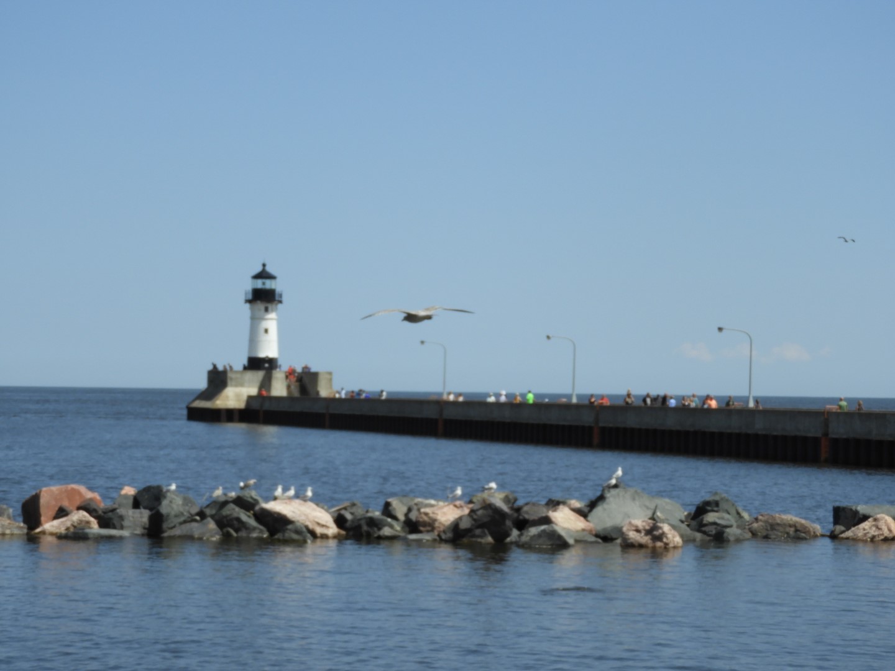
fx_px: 2715
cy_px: 336
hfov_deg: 18.7
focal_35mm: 105
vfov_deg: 14.1
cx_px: 448
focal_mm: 18.8
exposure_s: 1/1000
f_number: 4.8
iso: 100
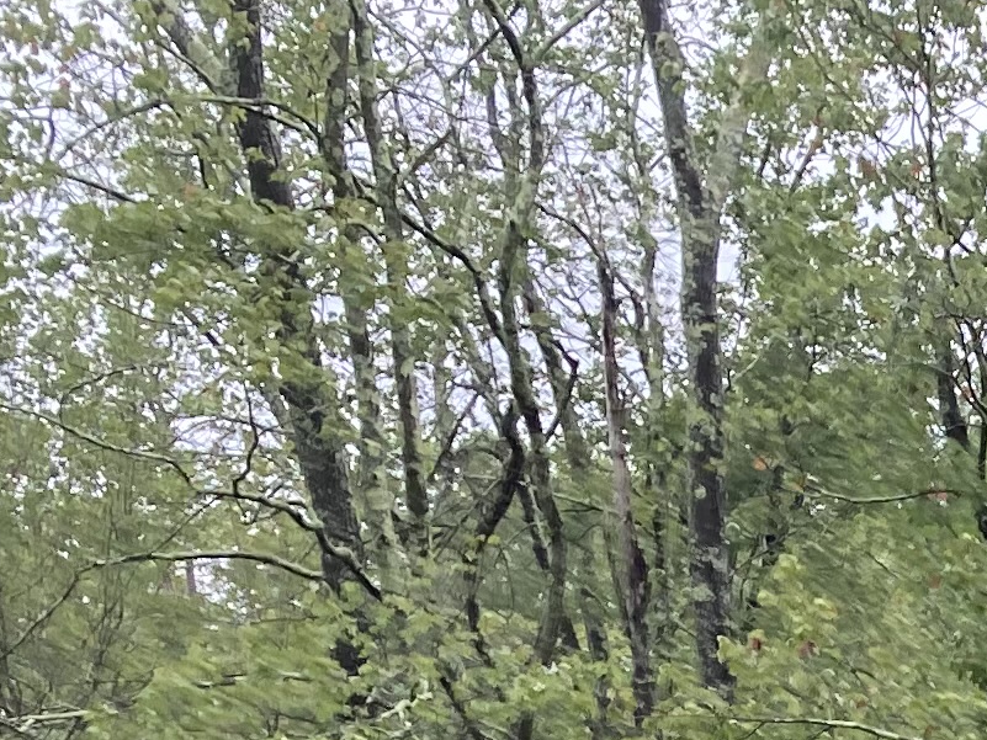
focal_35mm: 141
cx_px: 2070
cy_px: 1721
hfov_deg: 12.2
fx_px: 4021
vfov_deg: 9.5
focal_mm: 3.99
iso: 25
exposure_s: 1/120
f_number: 1.8
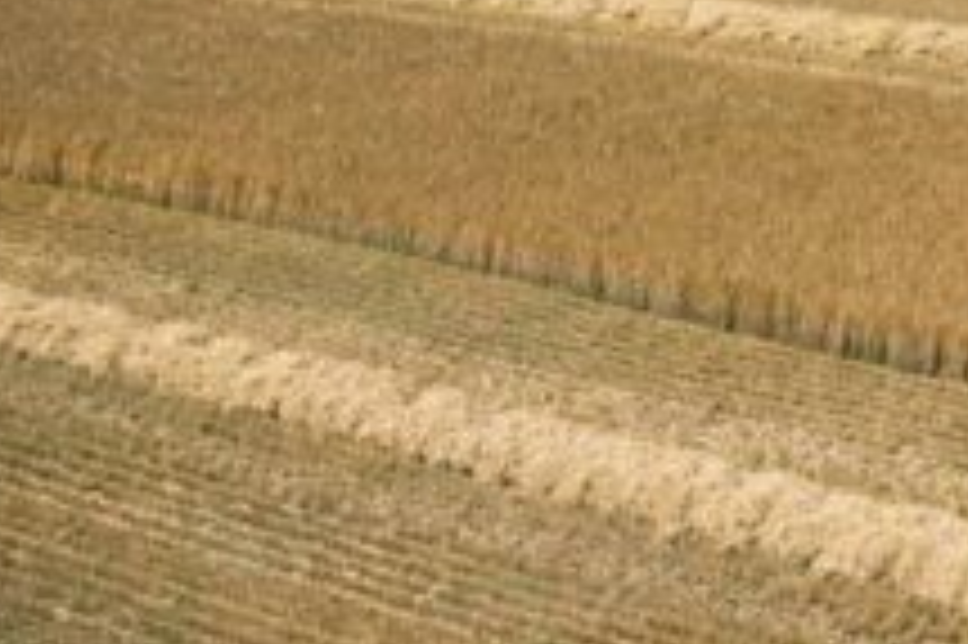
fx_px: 3063
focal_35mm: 114
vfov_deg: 11.8
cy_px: -29
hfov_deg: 16.4
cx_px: 1432
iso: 125
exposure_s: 1/640
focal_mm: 35
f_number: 6.3
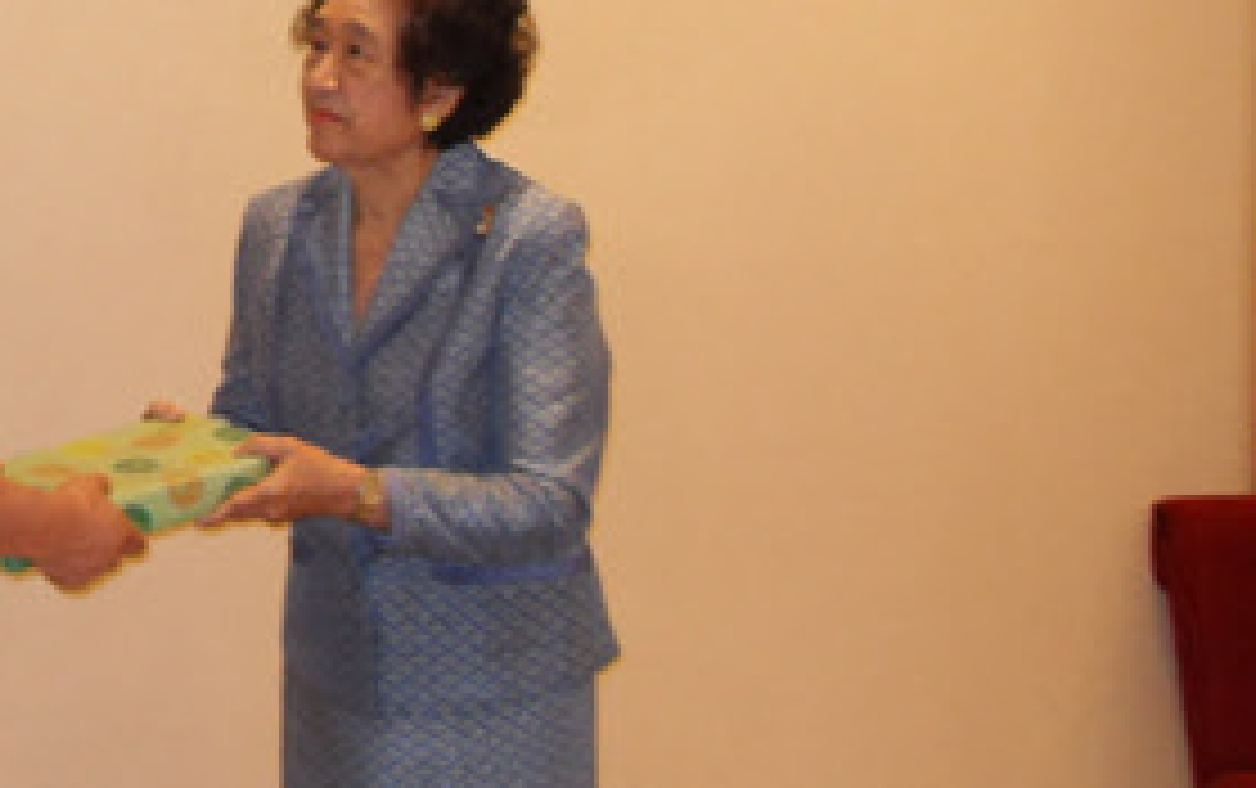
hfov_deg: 23.5
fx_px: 2912
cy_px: 117
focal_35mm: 85
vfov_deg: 15.3
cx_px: 50
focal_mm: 6
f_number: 2.8
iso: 200
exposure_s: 1/45
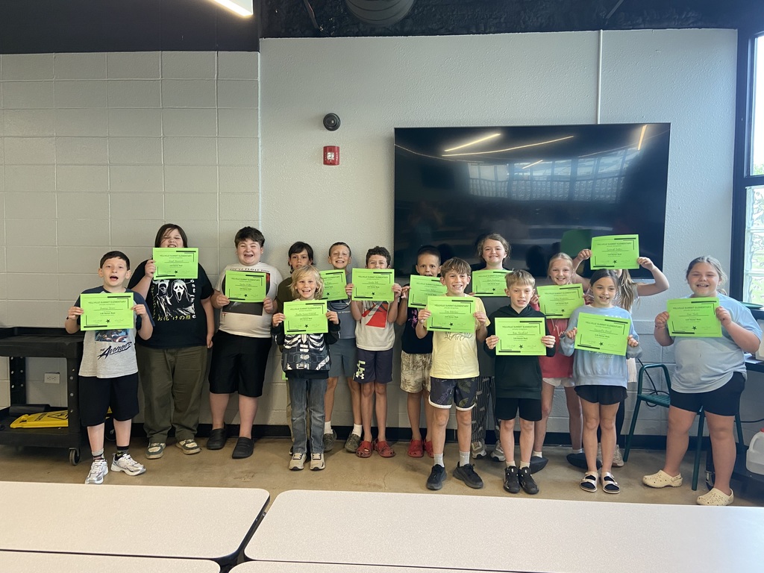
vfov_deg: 53.1
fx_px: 574
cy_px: 286
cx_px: 382
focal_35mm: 26
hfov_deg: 67.3
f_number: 1.8
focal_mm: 4.25
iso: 125
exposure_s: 1/98
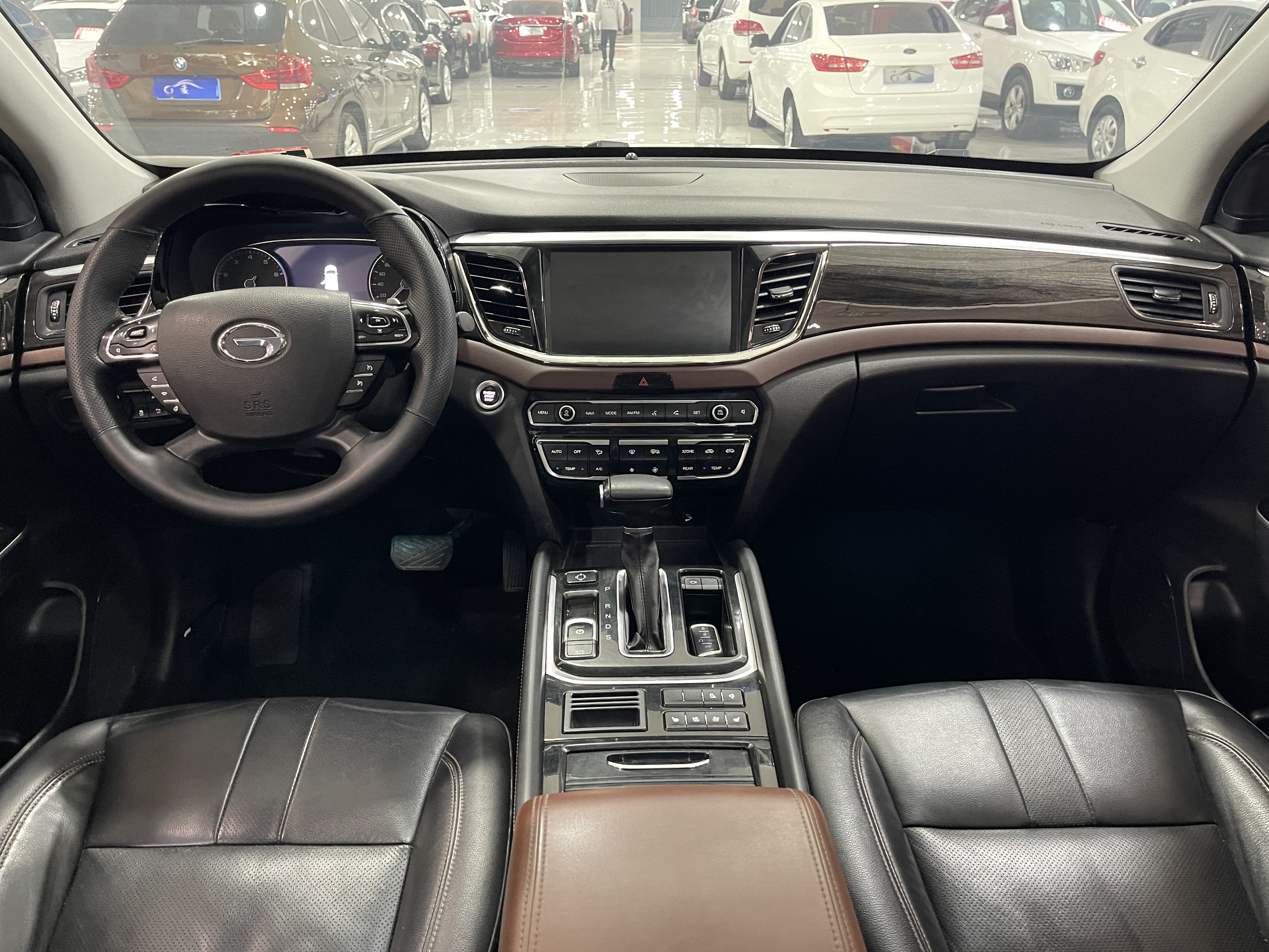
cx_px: 634
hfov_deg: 69.4
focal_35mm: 25
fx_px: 916
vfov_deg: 54.9
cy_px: 476
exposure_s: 1/34
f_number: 1.6
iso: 500
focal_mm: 5.1
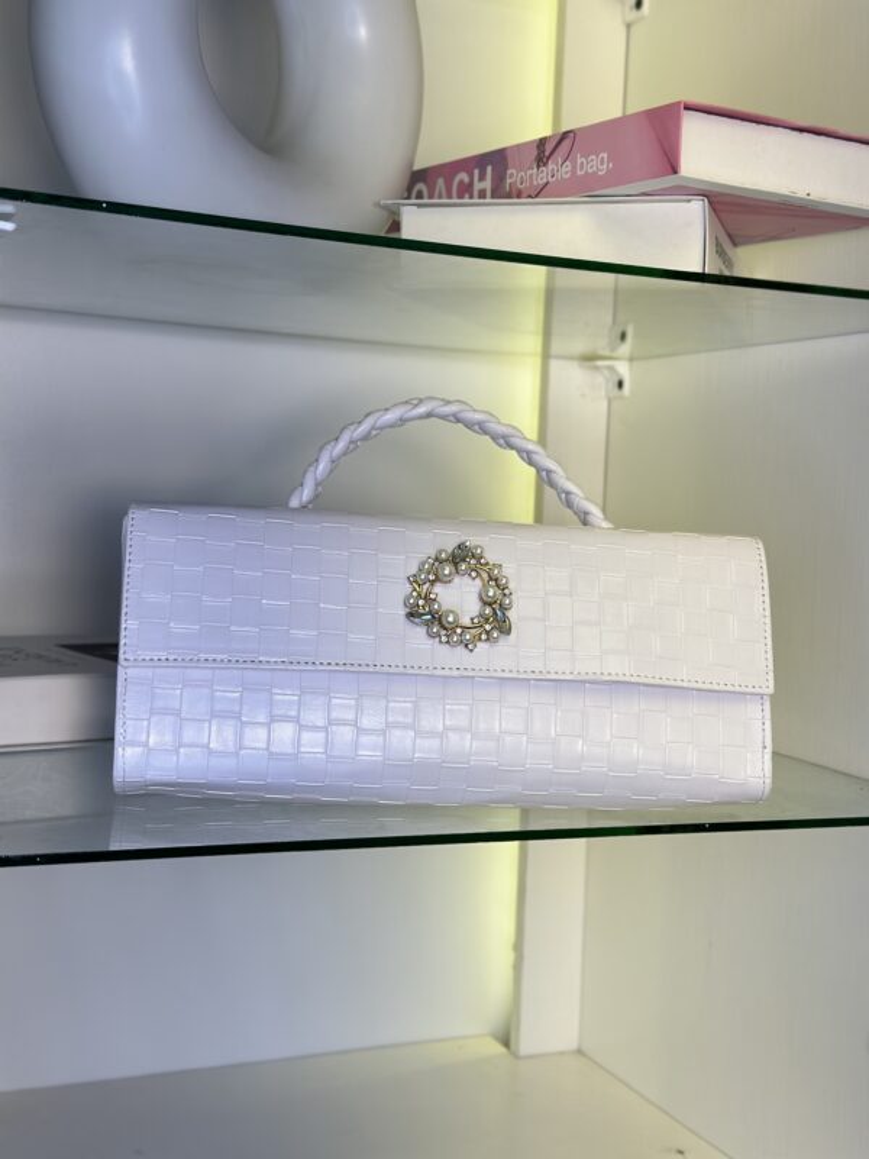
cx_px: 434
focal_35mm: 48
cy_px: 580
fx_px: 1607
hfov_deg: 30.3
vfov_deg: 39.7
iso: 80
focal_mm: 6.86
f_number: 1.78
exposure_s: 1/484
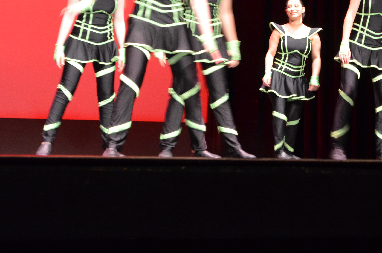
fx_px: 1534
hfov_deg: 14.1
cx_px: 286
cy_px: 52
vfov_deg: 9.4
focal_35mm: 145
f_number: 5.6
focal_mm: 55
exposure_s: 1/15
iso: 1600
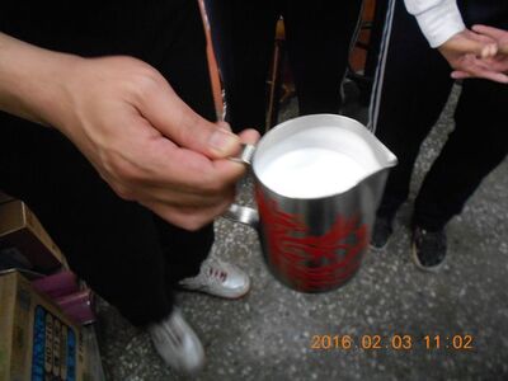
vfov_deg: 53.1
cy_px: 190
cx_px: 254
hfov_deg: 67.3
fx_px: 382
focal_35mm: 26
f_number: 3.2
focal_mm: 4.6
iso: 400
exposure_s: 1/30
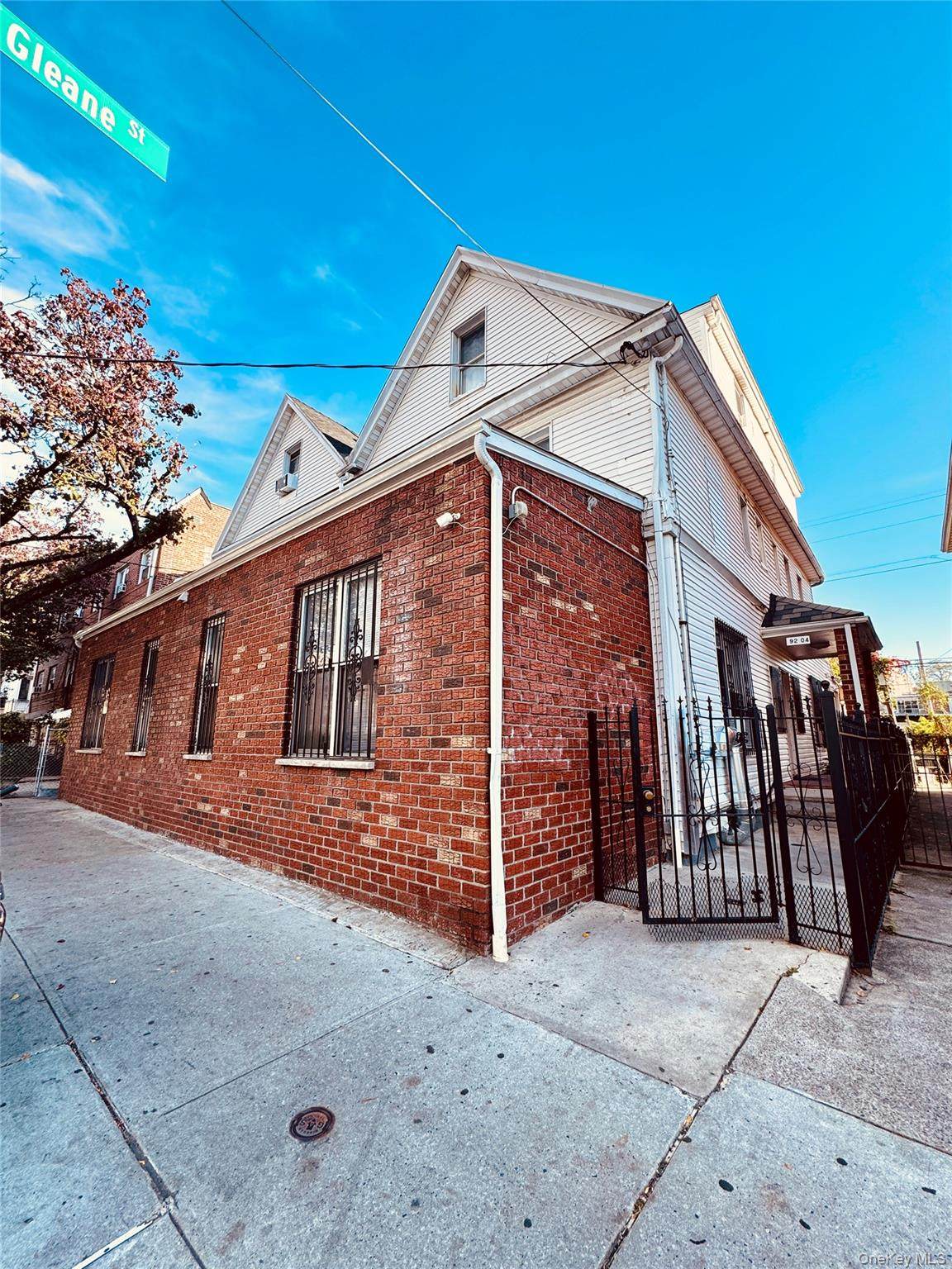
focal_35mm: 14
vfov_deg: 102.1
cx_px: 476
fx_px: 513
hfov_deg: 85.7
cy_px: 634
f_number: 2.2
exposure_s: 1/328
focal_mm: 2.22
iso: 40
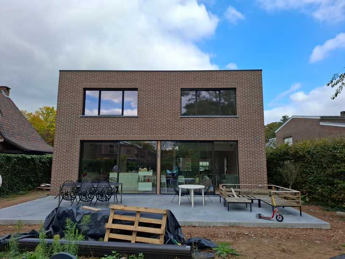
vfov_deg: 58.9
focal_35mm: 23
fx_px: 229
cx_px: 172
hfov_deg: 73.9
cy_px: 130
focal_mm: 5.54
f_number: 1.8
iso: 50
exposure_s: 1/1143
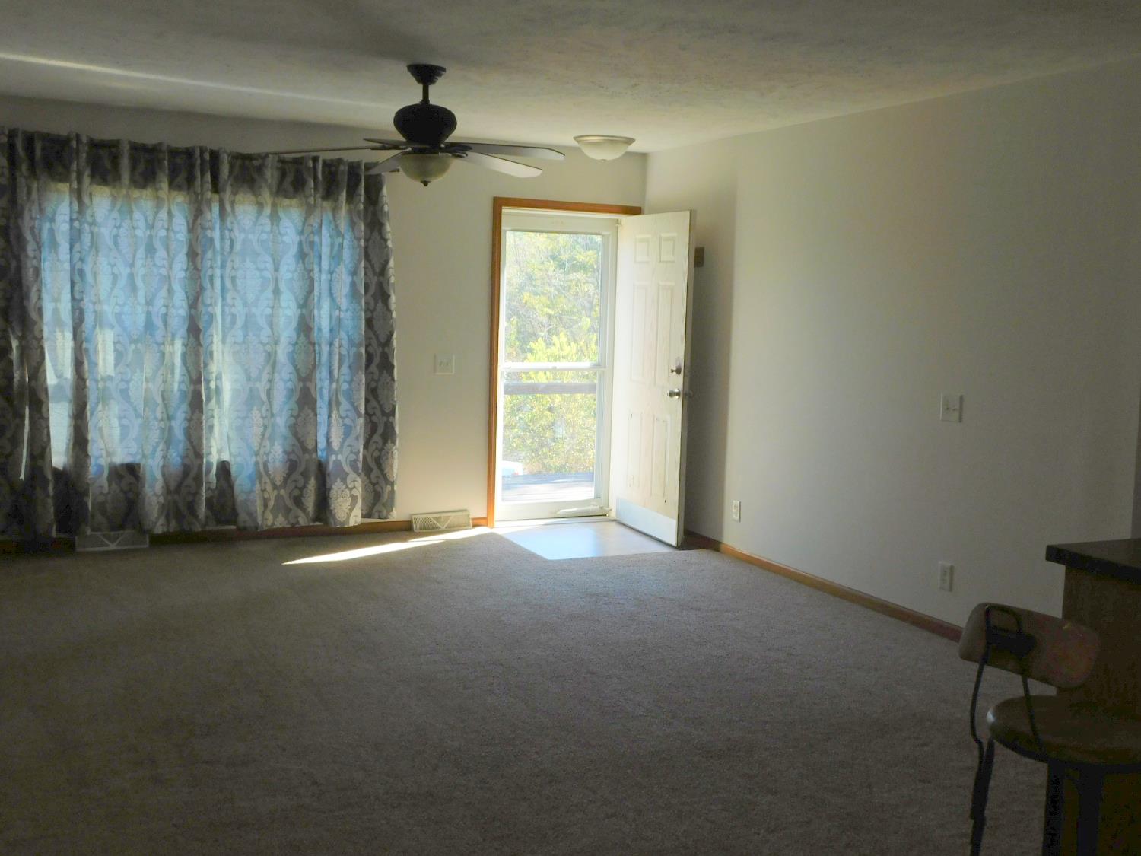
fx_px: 1187
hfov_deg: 51.4
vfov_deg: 39.7
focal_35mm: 36
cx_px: 570
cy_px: 428
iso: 125
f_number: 3.5
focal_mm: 6.3
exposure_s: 1/200
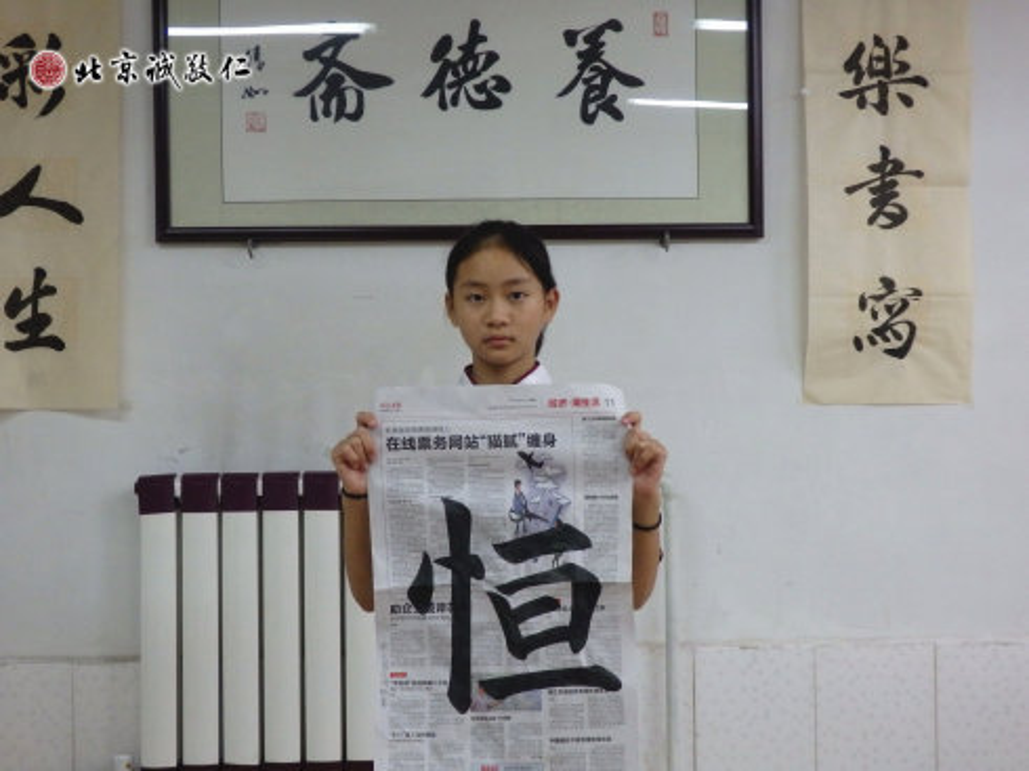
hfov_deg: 38.9
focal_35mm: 49
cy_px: 386
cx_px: 514
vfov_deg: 29.7
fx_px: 1456
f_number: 4
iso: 800
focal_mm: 8.9
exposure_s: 1/80
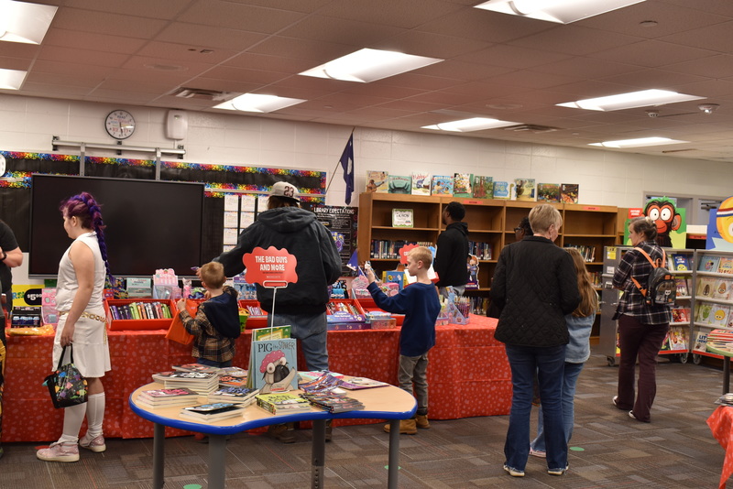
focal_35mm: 40
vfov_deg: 33.0
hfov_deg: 47.9
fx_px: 825
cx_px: 366
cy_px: 244
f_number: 7.1
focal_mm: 27
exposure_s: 1/40
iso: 320
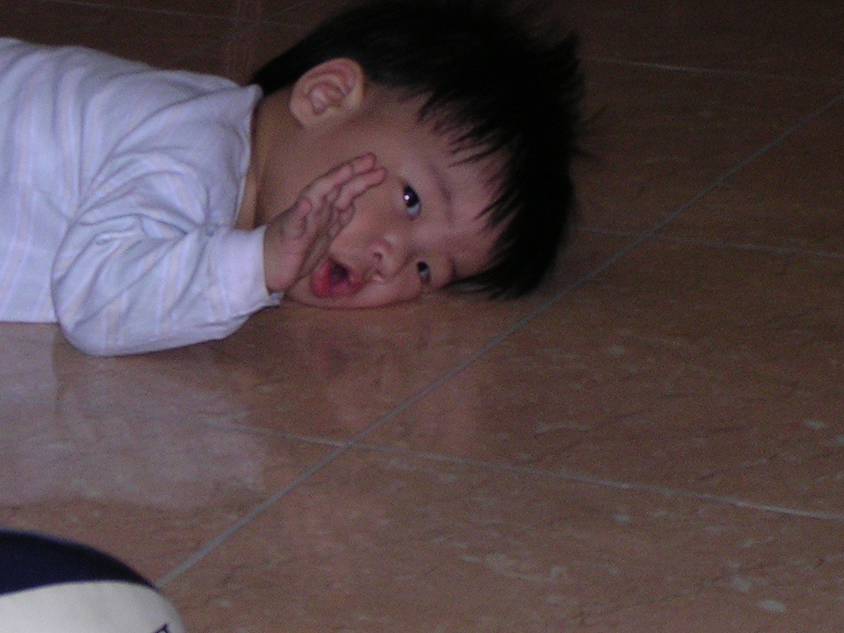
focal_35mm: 168
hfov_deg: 11.7
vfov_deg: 8.8
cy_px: 161
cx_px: 135
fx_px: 4097
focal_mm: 13.7
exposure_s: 1/60.1
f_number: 4.3
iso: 196
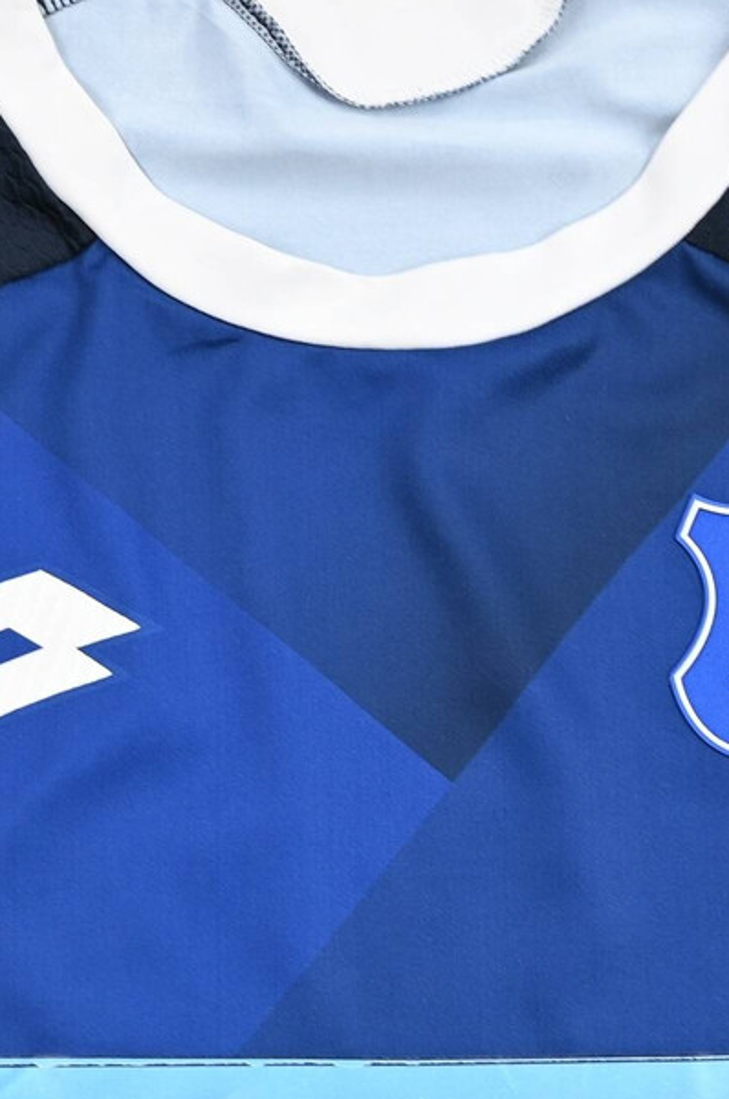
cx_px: 410
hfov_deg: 33.3
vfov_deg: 48.3
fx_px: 1219
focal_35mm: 40
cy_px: 636
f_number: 4.5
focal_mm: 24
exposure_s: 1/160
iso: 200
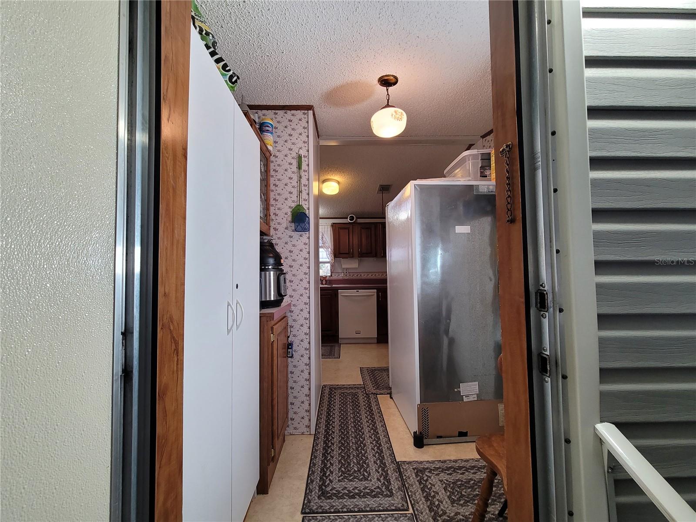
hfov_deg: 106.2
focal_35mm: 13
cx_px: 348
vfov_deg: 89.9
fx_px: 261
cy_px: 261
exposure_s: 1/60
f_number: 2.2
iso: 200
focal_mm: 2.2
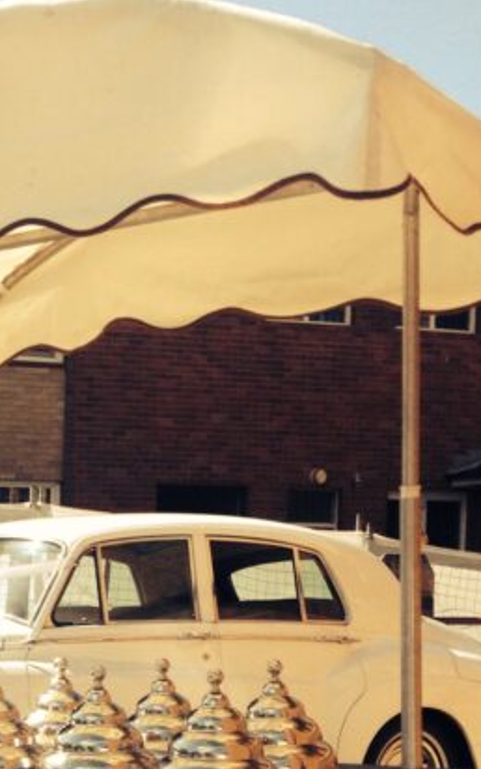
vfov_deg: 27.6
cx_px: 50
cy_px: 687
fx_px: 1508
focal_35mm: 72
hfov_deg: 17.9
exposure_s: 1/1534
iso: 50
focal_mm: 4.28
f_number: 2.4
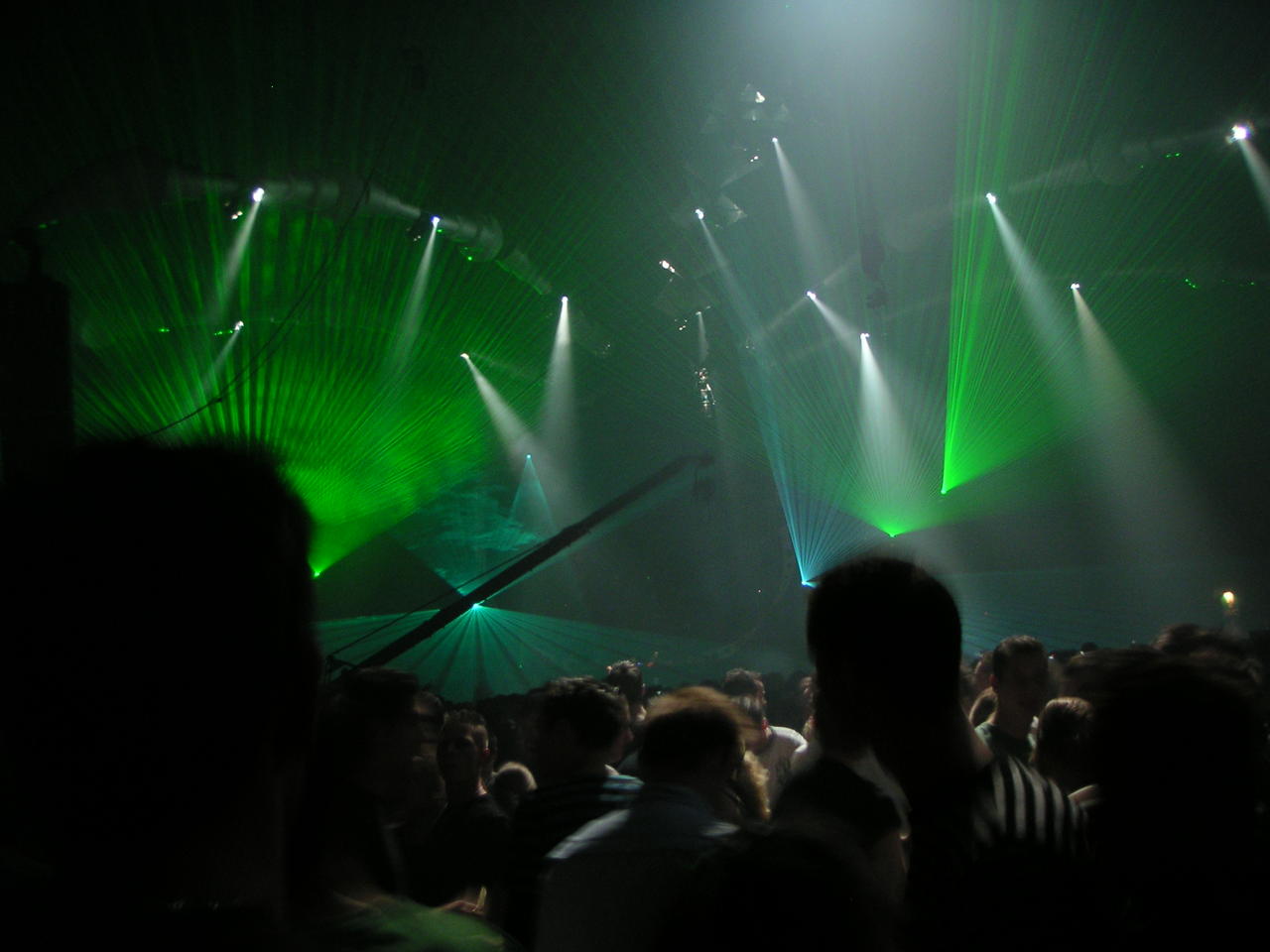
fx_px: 1394
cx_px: 635
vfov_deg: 37.7
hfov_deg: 49.0
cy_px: 476
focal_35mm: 38
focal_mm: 6
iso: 100
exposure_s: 1/6
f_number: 2.8
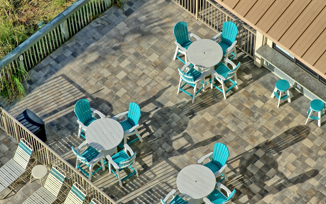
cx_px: 206
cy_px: 107
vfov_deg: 10.9
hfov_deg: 17.4
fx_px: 1066
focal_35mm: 120
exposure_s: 1/500
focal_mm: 85
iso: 100
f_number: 6.7
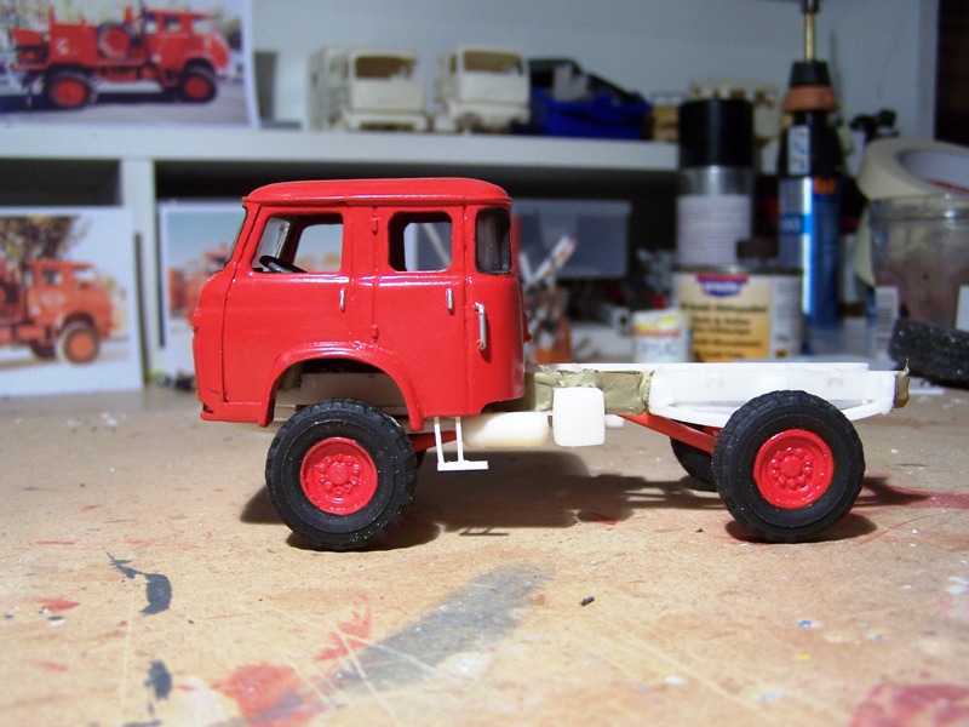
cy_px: 364
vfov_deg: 37.7
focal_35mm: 38
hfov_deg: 49.0
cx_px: 484
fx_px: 1064
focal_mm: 6.3
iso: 140
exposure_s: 1/30
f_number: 2.8
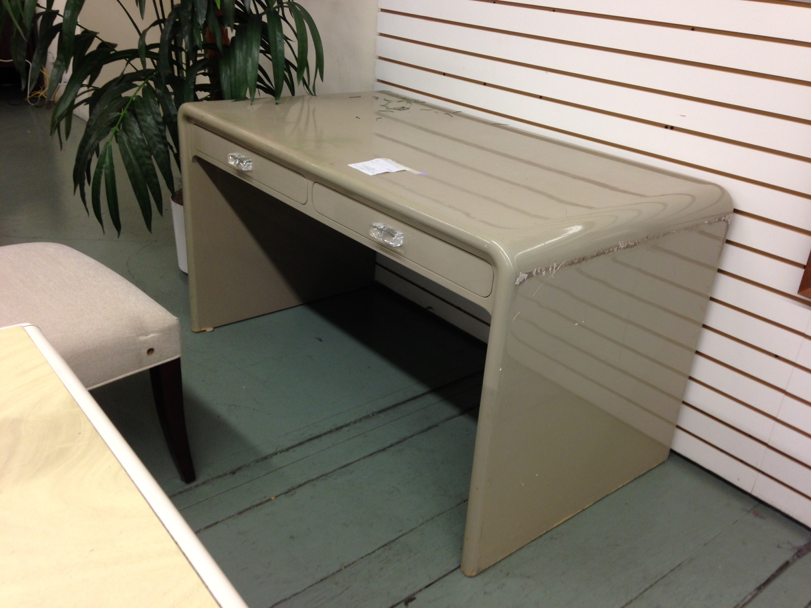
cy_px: 304
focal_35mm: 33
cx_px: 406
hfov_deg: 55.4
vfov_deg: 42.9
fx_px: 773
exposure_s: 1/20
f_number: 2.4
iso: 80
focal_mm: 4.13
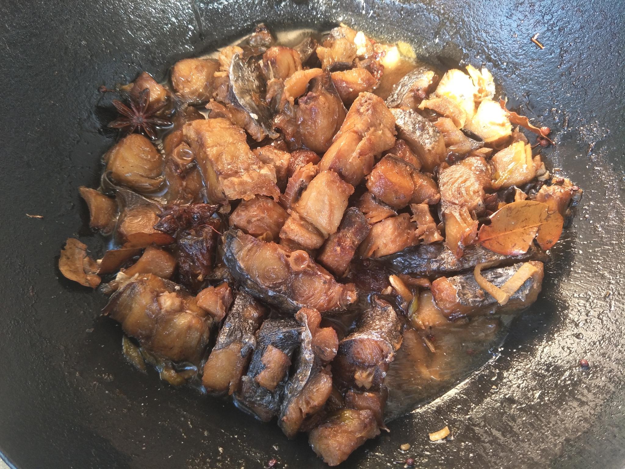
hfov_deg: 71.6
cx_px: 312
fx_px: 433
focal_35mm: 24
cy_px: 234
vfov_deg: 56.8
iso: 123
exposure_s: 1/50
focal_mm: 4.1
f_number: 1.7
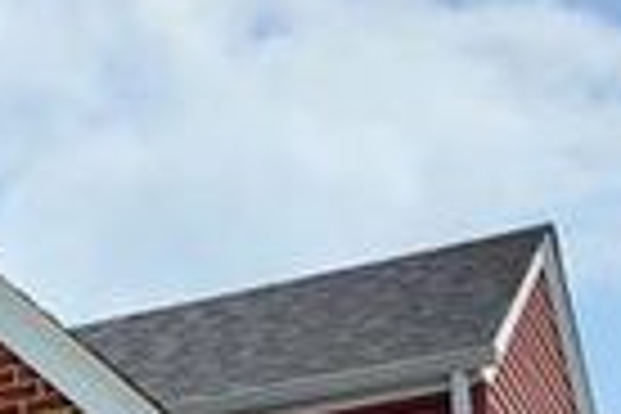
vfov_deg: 9.6
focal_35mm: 131
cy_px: 880
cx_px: -346
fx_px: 2260
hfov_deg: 14.5
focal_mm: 5.4
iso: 40
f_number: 1.8
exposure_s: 1/2378
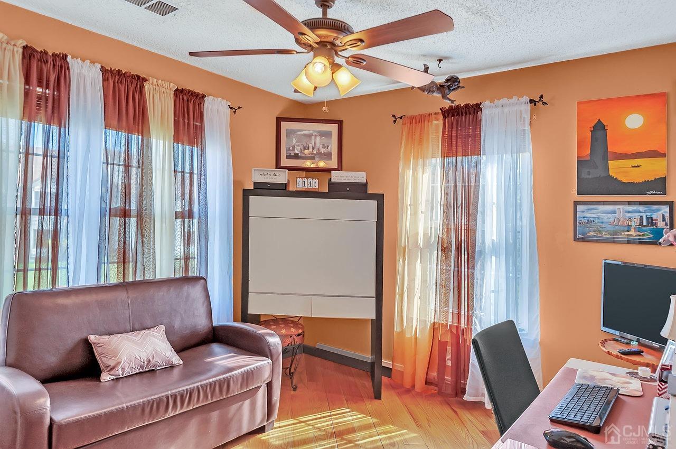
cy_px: 224
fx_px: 450
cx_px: 338
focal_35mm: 24
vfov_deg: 53.0
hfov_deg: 73.8
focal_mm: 16
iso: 250
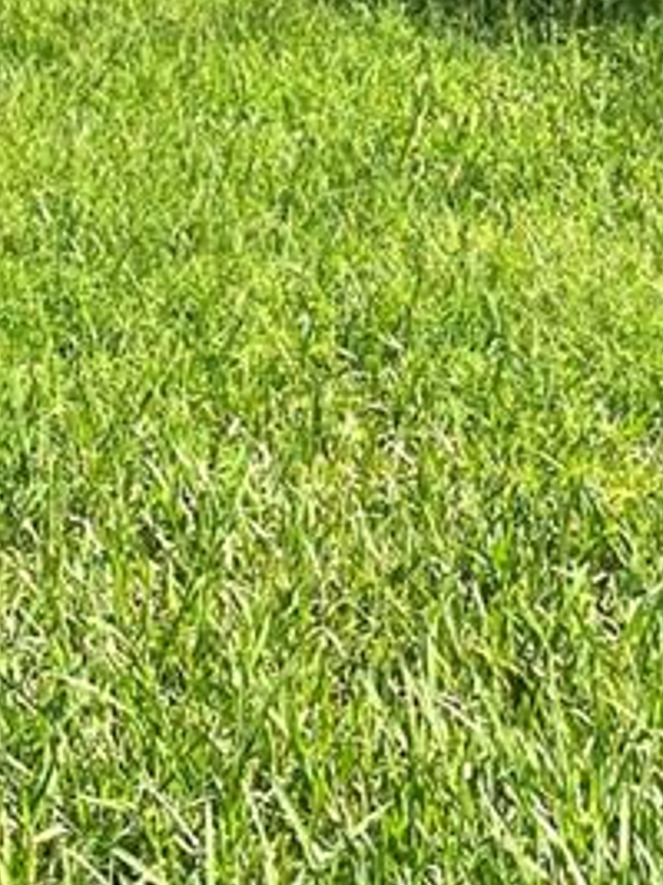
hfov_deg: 12.6
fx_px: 2990
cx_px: 414
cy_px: -729
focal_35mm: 117
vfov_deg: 14.7
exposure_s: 1/2451
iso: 32
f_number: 1.6
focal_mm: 4.2
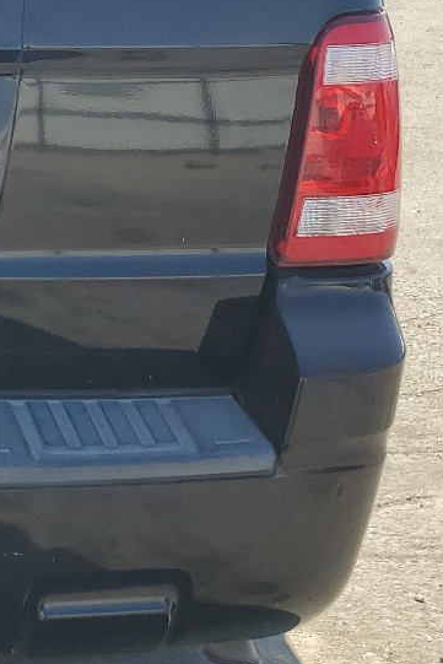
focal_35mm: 80
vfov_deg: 24.6
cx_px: -330
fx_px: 1476
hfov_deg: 15.0
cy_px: 61
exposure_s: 1/1667
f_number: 1.5
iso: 50
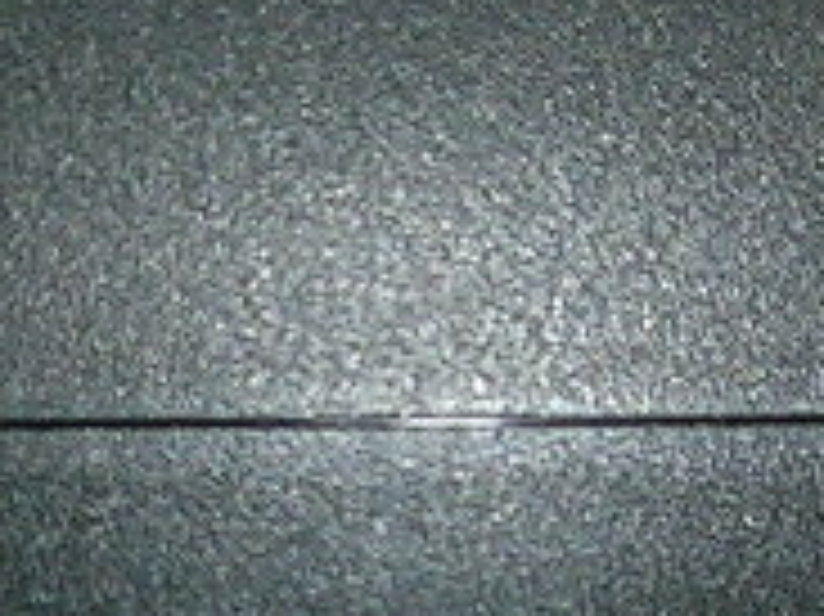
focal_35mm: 196
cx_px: 212
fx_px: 4663
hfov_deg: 10.1
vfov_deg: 7.6
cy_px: 495
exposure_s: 1/60.1
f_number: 4.8
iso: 50
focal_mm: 5.4
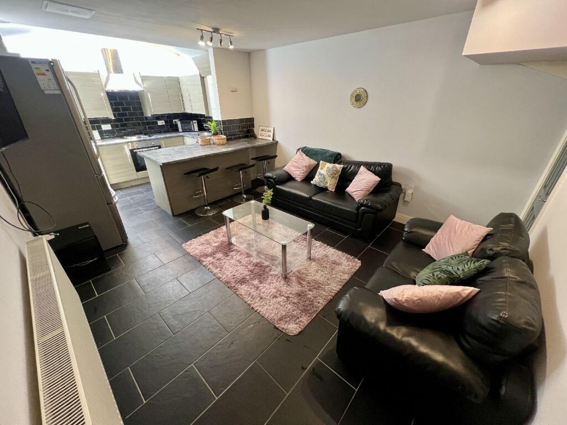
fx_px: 213
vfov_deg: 89.9
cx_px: 284
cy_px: 212
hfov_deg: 106.2
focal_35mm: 13
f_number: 1.8
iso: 250
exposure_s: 1/50
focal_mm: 1.57
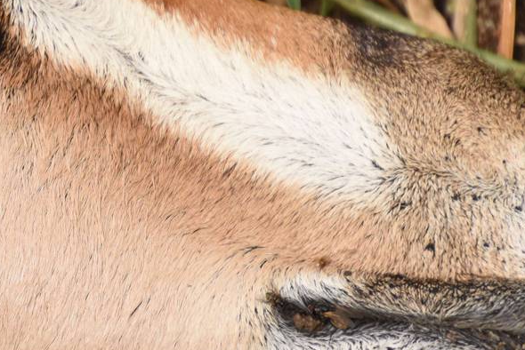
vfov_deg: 1.9
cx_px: 9
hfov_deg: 2.9
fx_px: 10379
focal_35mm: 711
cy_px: 49
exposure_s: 1/5000
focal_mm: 175
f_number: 6
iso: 800
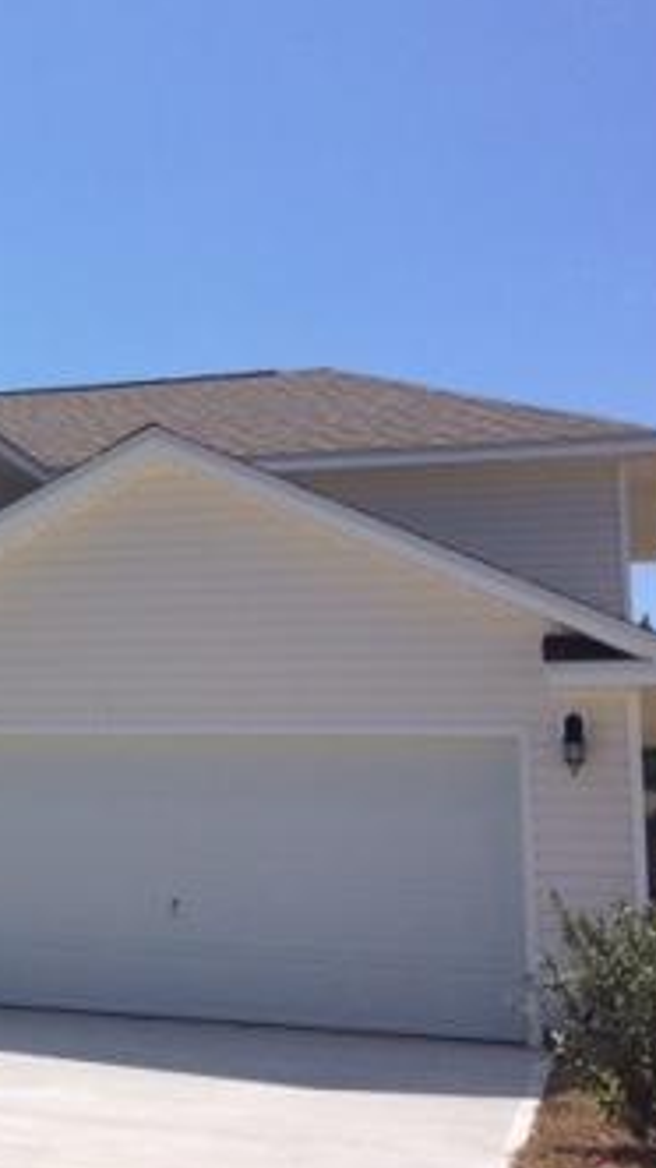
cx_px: -250
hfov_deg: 18.1
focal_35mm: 61
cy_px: 536
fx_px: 1888
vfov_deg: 34.3
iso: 32
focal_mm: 4.15
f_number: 2.2
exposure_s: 1/3425
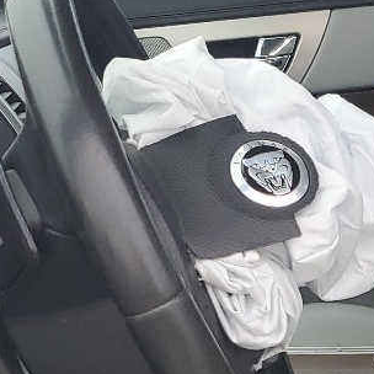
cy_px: 477
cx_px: 480
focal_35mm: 121
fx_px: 1479
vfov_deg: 13.9
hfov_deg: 13.9
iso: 50
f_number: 1.5
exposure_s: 1/227
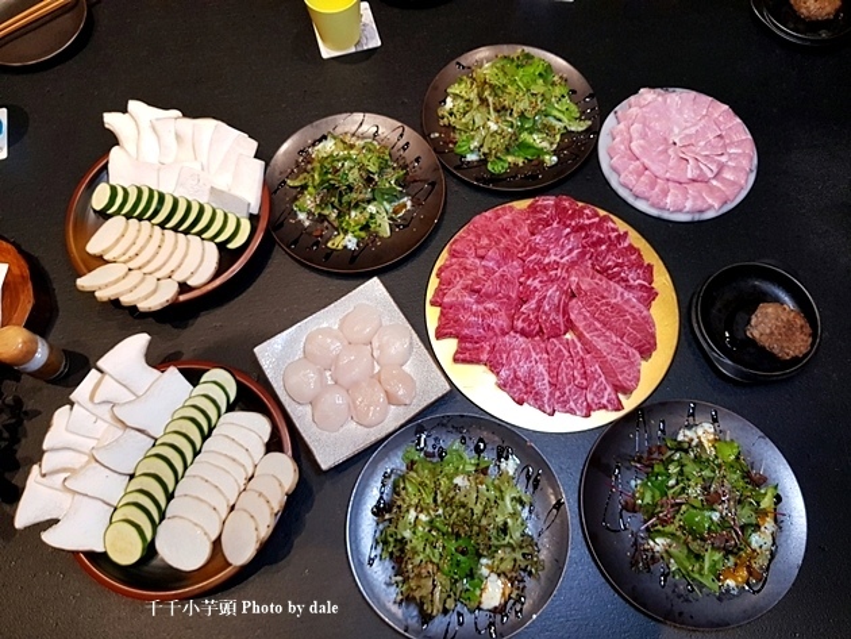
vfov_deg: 53.1
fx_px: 639
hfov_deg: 67.3
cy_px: 320
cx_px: 426
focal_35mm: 26
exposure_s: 1/60
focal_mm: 4.3
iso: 125
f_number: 1.7
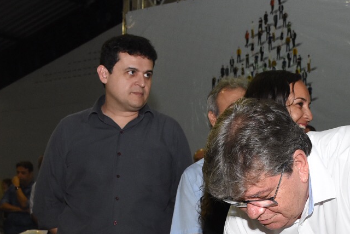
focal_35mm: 87
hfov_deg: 23.0
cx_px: 270
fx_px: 849
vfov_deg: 15.2
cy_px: 276
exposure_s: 1/160
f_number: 6.3
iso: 1600
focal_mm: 23
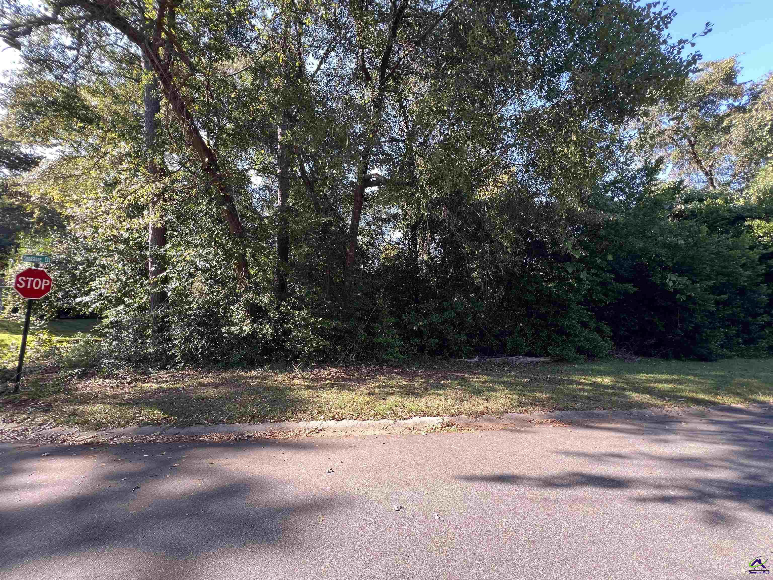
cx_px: 386
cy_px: 290
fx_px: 290
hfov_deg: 106.2
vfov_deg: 89.9
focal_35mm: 13
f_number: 1.8
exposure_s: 1/99
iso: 50
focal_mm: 1.57
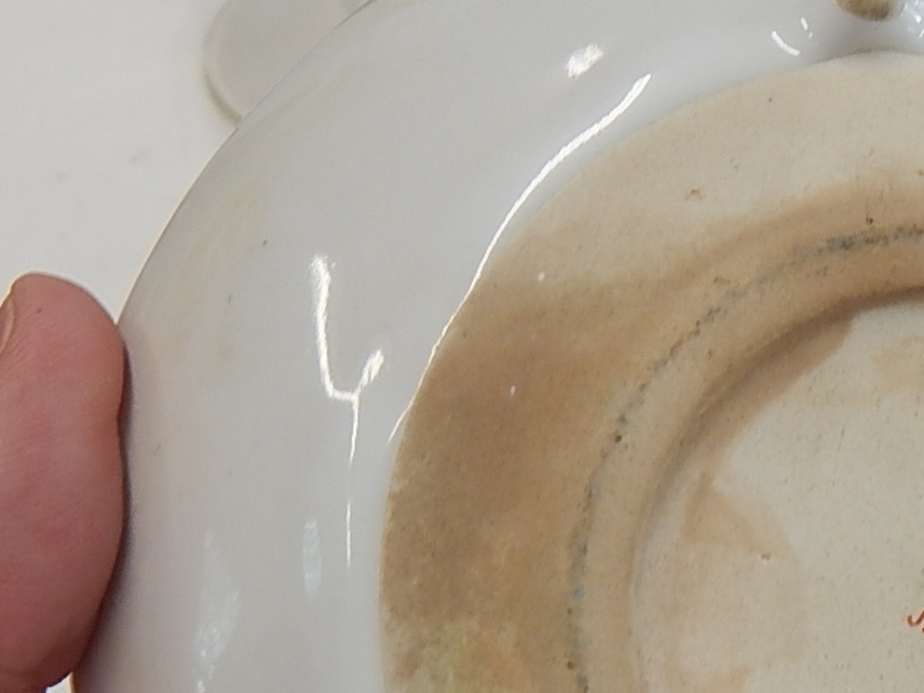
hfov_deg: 21.9
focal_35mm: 87
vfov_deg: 16.5
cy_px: 740
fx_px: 2323
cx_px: 874
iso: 125
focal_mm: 6.1
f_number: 3.3
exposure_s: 1/40
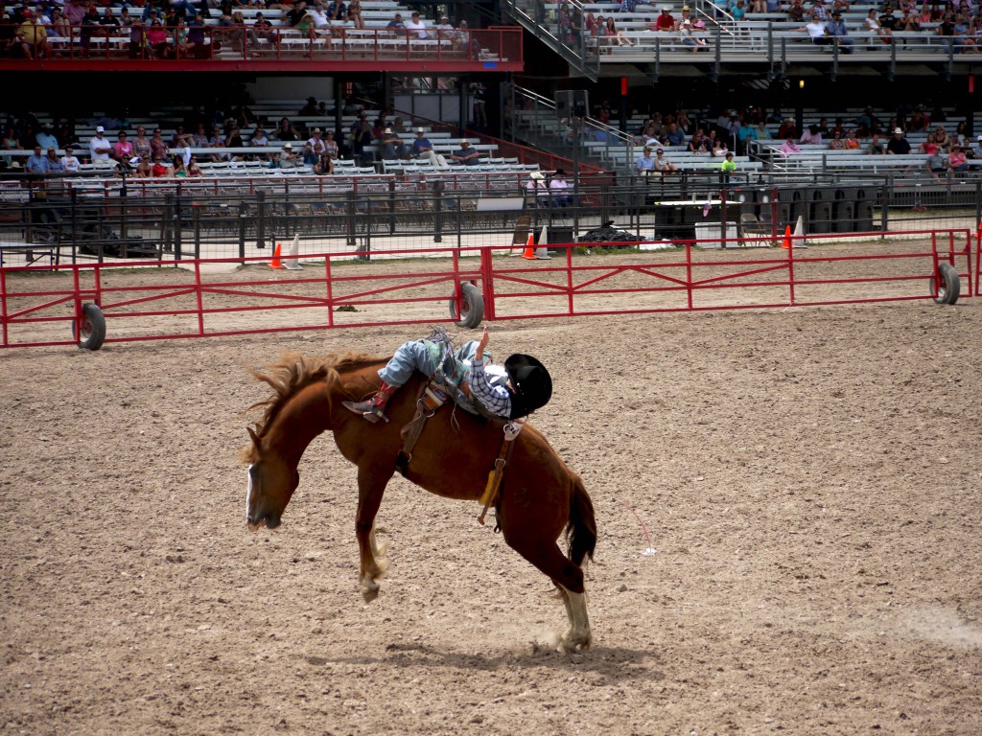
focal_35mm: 156
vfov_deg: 9.5
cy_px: 368
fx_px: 4425
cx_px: 491
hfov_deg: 12.7
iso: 200
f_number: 4.4
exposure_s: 1/500
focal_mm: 78
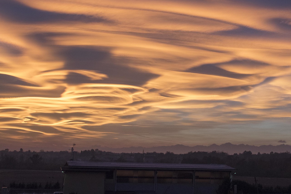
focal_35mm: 66
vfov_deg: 20.6
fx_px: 534
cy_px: 96
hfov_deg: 30.3
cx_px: 196
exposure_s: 1/160
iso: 1000
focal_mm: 35
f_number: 8
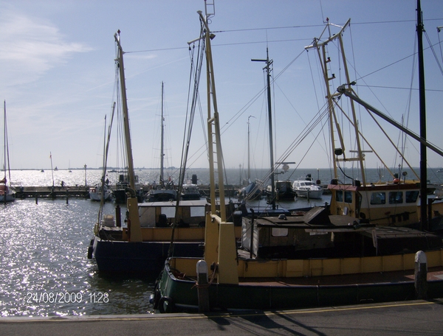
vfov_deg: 40.0
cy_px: 168
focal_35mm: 36
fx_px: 463
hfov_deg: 51.1
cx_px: 222
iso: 100
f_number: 4.7
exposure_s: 1/2000
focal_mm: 6
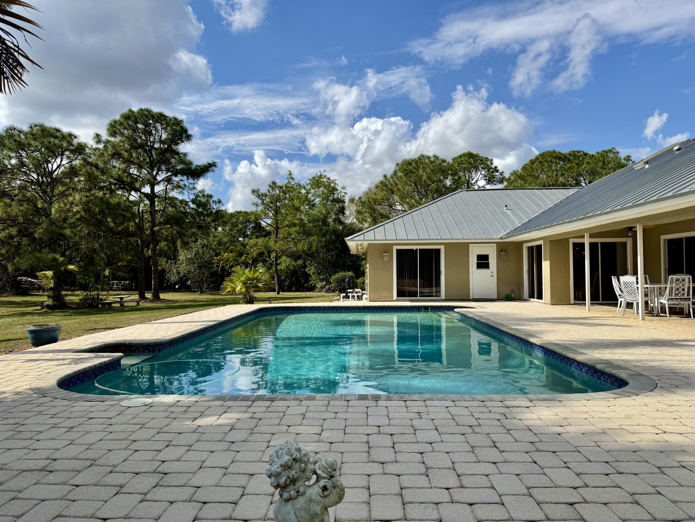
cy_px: 261
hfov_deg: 71.6
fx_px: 482
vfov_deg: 56.8
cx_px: 348
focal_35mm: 24
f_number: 1.78
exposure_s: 1/6173
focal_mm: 6.76
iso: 80
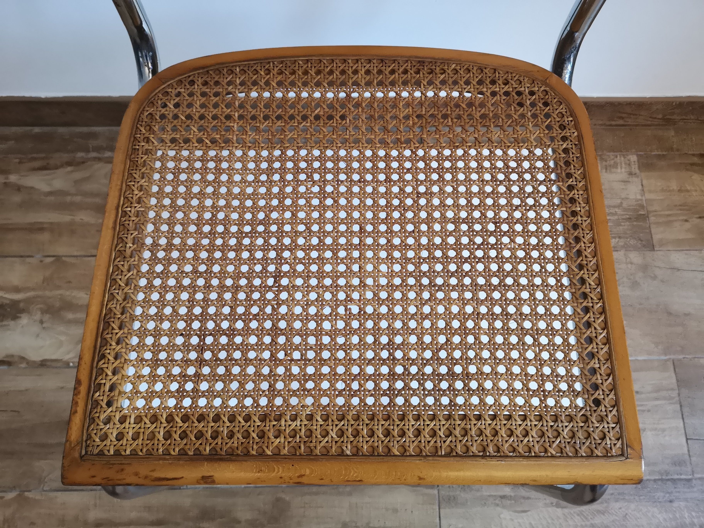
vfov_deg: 51.4
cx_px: 352
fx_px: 549
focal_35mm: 27
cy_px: 264
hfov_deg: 65.3
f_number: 1.8
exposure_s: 1/100
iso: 1000
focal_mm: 5.58
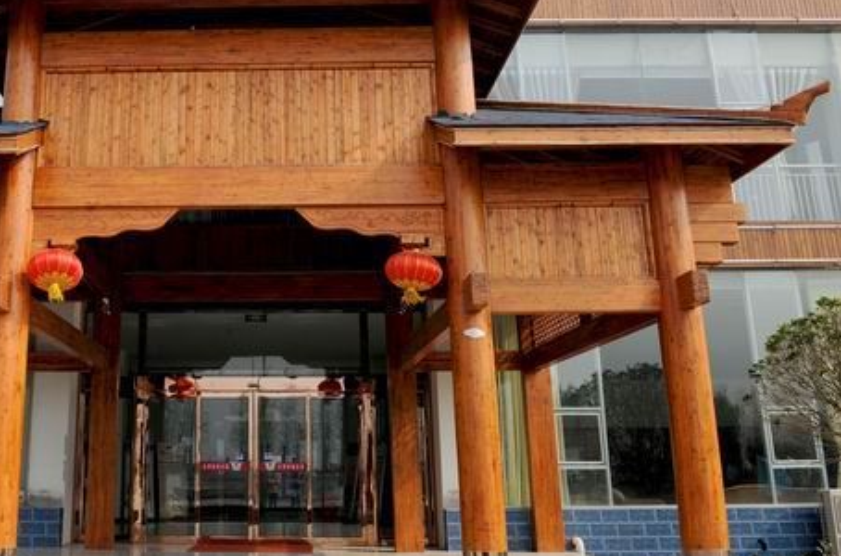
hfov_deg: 50.1
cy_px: 240
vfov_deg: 35.7
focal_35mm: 37
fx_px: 862
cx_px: 220
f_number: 8
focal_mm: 24
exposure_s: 1/320
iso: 200
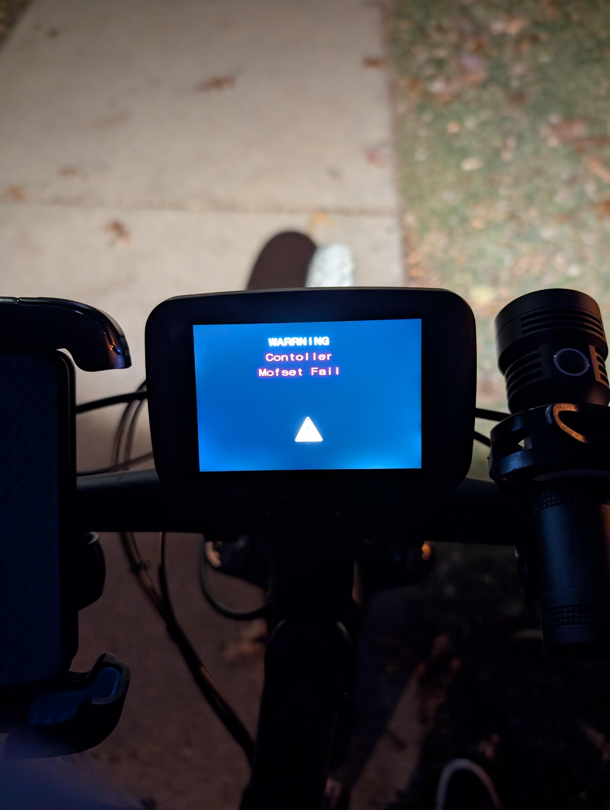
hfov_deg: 56.9
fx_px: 562
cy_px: 405
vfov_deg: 71.5
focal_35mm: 24
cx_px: 305
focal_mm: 6.9
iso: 972
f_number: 1.68
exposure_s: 1/28.1
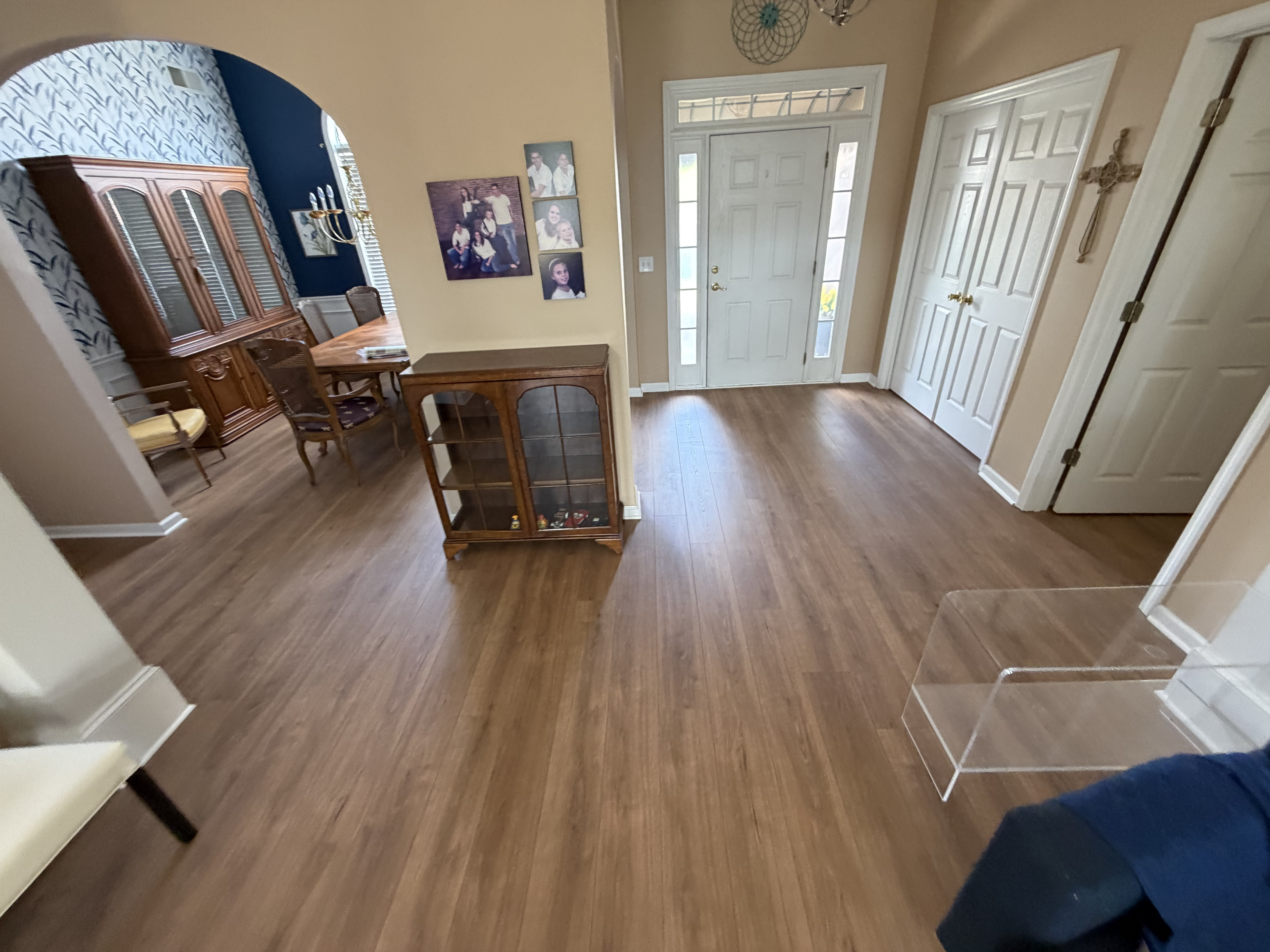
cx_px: 635
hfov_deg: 102.1
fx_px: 514
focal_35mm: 14
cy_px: 476
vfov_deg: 85.7
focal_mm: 2.22
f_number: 2.2
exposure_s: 1/60
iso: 320
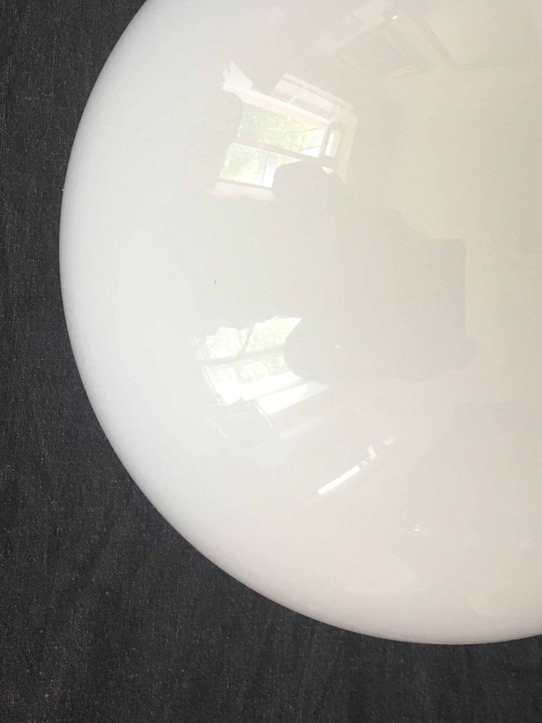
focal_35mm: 52
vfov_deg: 36.3
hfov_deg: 27.4
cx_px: 447
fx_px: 1086
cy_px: 219
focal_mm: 4.15
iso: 64
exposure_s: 1/33
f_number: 2.2
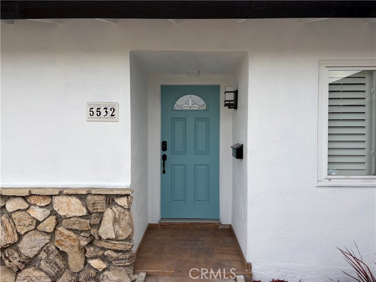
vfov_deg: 53.1
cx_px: 188
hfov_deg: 67.3
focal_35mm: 26
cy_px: 141
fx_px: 282
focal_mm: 5.96
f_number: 1.6
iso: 50
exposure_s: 1/694
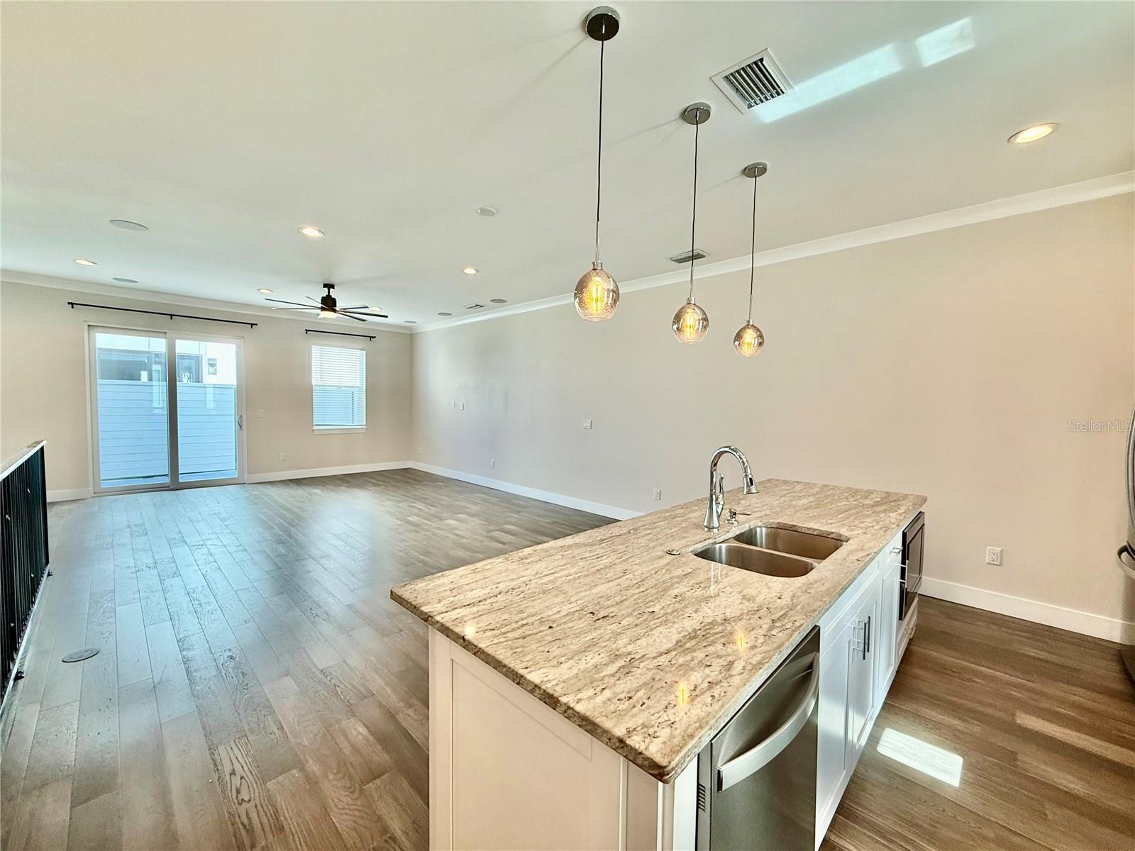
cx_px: 568
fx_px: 459
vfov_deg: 85.7
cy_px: 426
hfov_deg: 102.1
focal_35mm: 14
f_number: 2.2
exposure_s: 1/120
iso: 125
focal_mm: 2.22
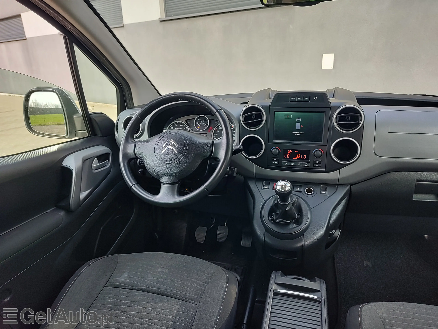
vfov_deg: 58.9
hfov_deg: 73.9
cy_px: 164
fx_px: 291
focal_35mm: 23
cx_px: 219
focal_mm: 5.56
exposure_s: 1/319
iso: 100
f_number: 1.8
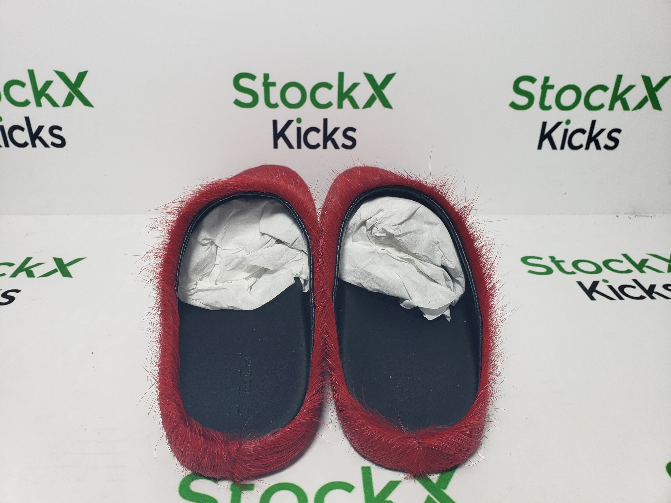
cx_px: 336
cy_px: 252
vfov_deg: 53.1
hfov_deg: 67.3
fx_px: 504
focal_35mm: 26
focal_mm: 4.3
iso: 50
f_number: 2.4
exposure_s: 1/178
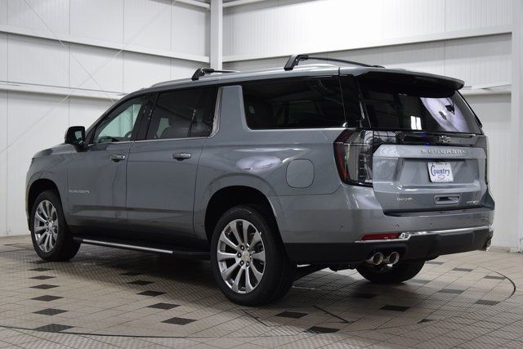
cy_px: 174
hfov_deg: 38.9
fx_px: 741
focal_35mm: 51
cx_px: 262
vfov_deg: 26.5
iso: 1600
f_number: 6.3
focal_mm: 34
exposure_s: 1/60
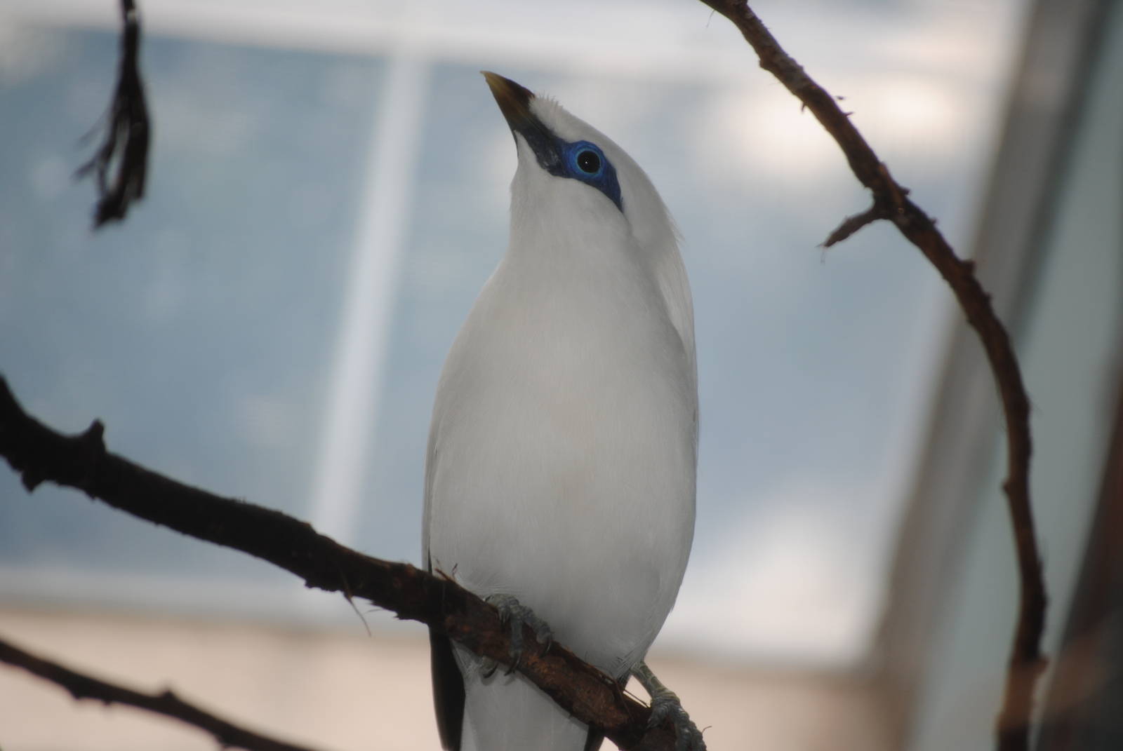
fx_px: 8198
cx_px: 562
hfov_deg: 7.8
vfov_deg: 5.2
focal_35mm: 262
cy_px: 376
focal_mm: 175
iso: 140
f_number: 5.3
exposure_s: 1/125
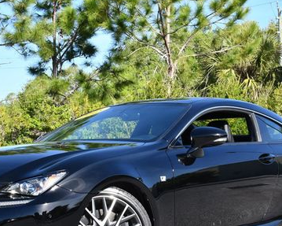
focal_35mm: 87
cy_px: 157
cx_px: 115
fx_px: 726
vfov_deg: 17.6
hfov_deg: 22.0
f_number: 8
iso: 200
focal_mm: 26
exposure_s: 1/250
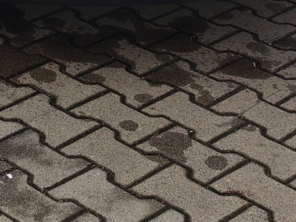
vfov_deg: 11.4
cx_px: -55
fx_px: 1026
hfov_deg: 15.8
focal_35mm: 120
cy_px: -190
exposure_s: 1/400
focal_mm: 8.72
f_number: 2
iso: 50
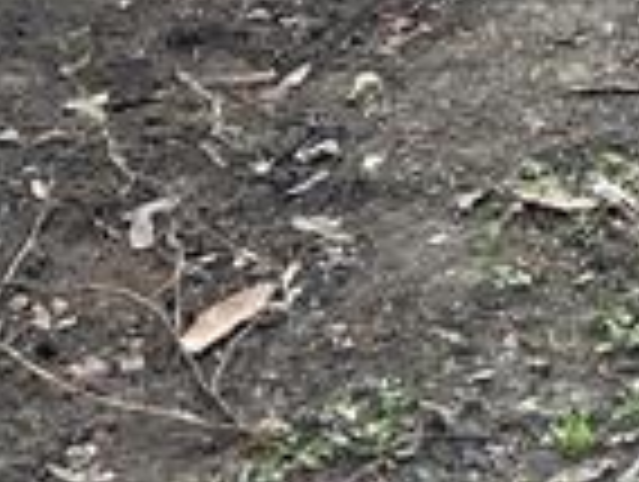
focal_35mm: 187
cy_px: -667
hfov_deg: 10.2
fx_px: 3458
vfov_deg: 7.5
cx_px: 954
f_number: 1.5
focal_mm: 5.7
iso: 50
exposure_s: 1/434
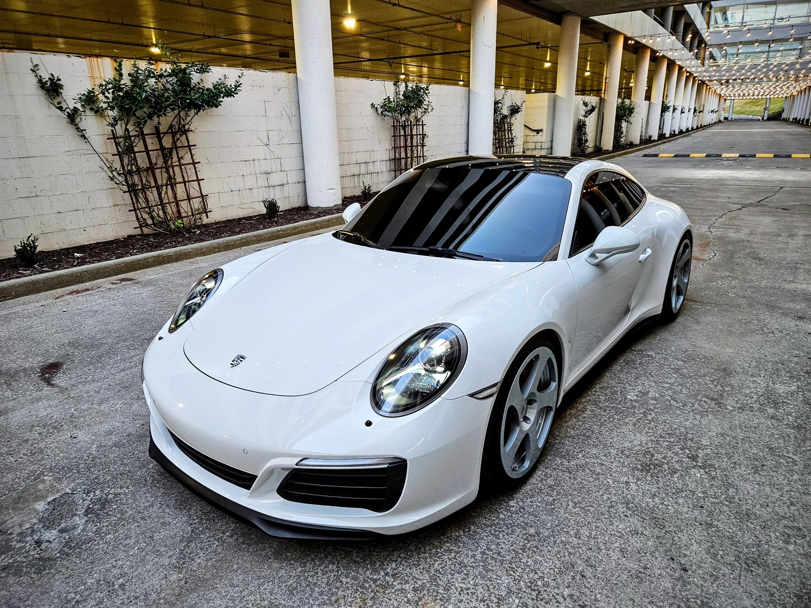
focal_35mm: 23
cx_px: 406
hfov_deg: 73.9
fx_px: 539
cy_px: 304
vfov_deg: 58.9
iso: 250
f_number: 1.8
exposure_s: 1/120
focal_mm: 5.4
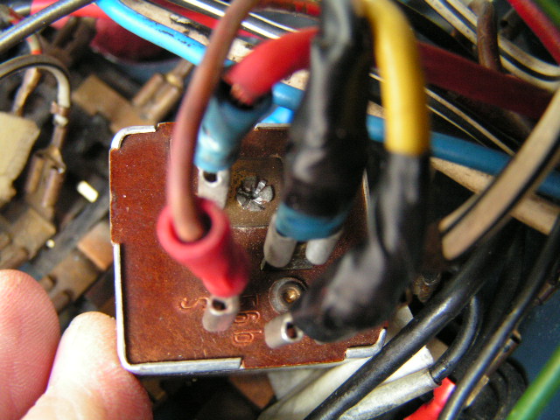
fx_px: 615
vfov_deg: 37.7
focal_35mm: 38
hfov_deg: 49.0
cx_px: 280
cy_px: 210
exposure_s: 1/15
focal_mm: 6.3
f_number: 2.8
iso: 200
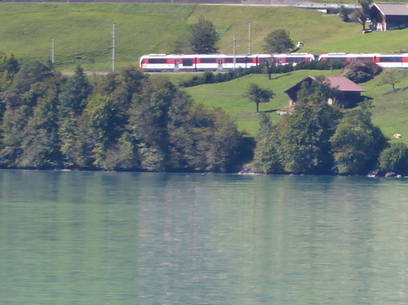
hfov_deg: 3.0
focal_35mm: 665
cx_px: 463
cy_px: 58
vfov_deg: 2.2
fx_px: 7834
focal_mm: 38.4
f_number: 5.6
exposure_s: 1/160
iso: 80
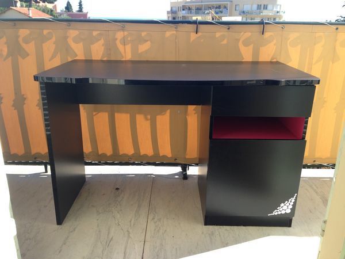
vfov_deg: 42.9
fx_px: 329
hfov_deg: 55.4
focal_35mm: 33
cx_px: 172
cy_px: 130
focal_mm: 4.12
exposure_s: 1/411
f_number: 2.4
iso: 50
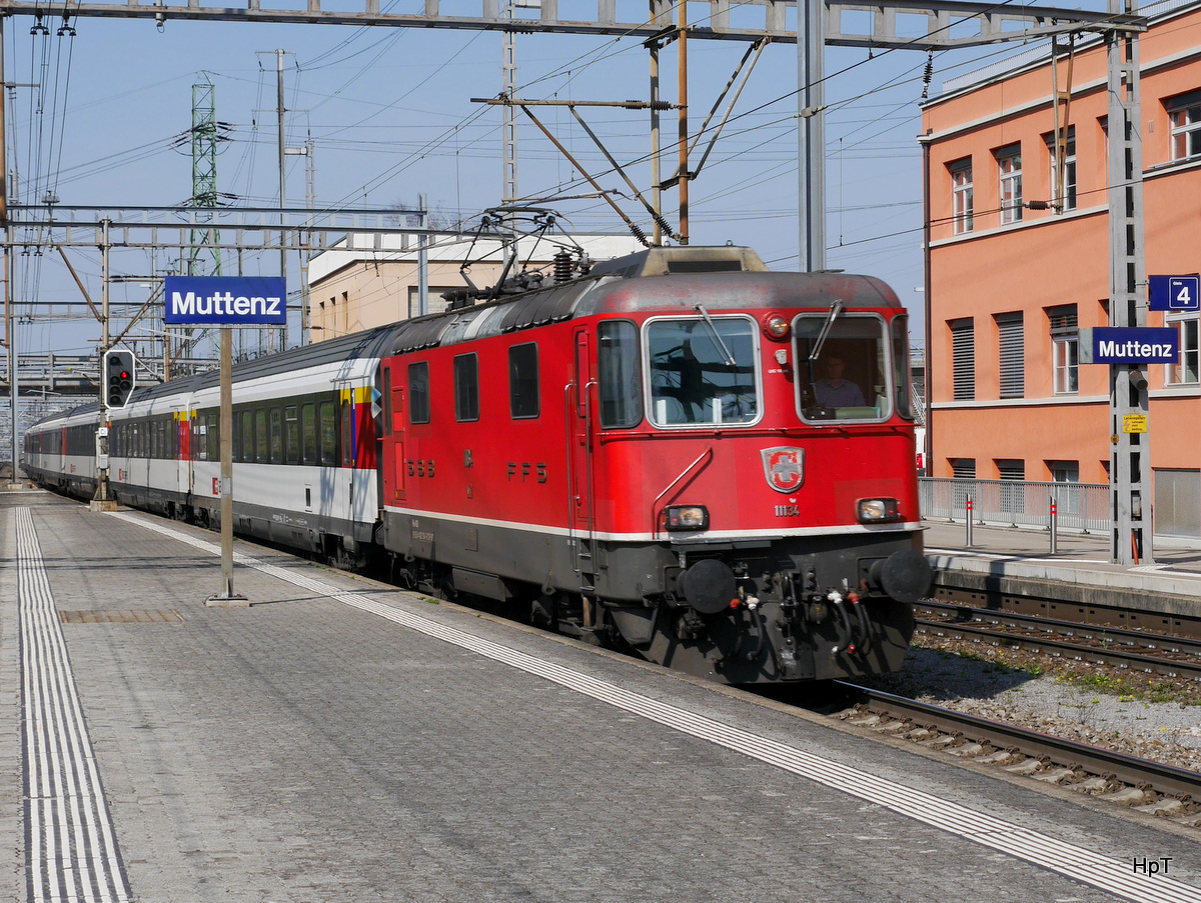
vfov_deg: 26.2
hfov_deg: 34.3
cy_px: 452
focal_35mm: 56
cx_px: 600
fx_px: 1945
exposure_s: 1/400
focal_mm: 28
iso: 160
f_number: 10
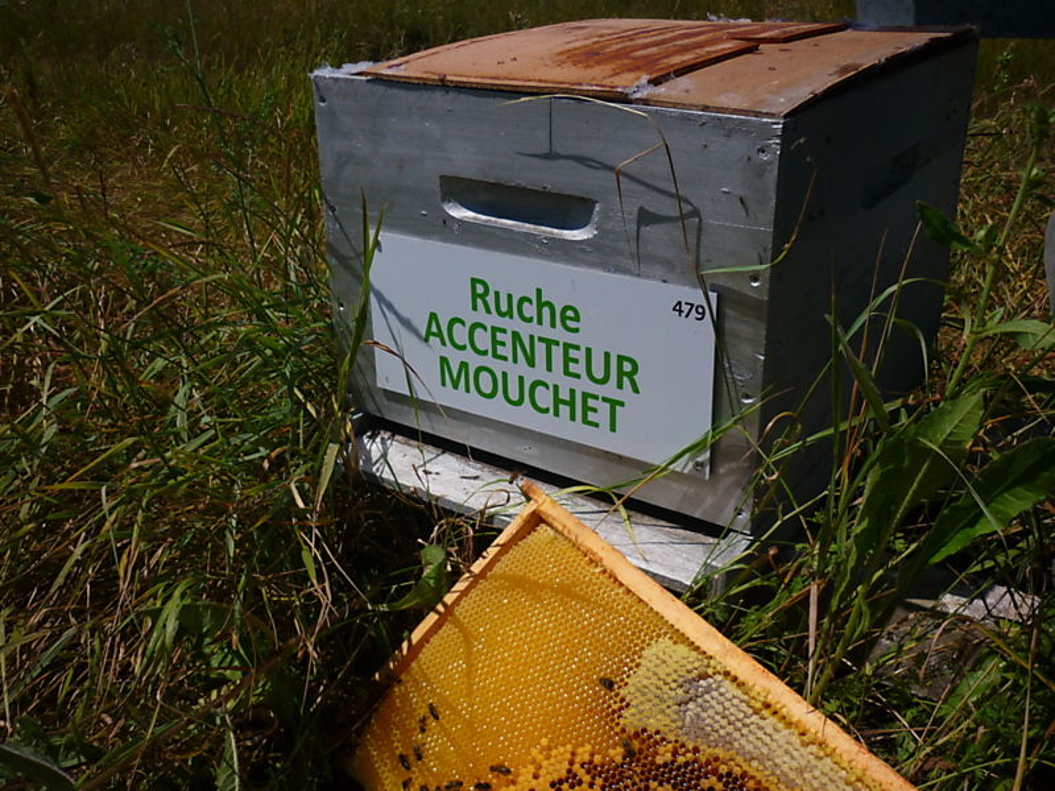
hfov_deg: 55.4
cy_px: 396
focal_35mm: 33
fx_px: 1006
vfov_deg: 42.9
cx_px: 528
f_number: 8
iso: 80
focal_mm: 5.5
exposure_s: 1/500
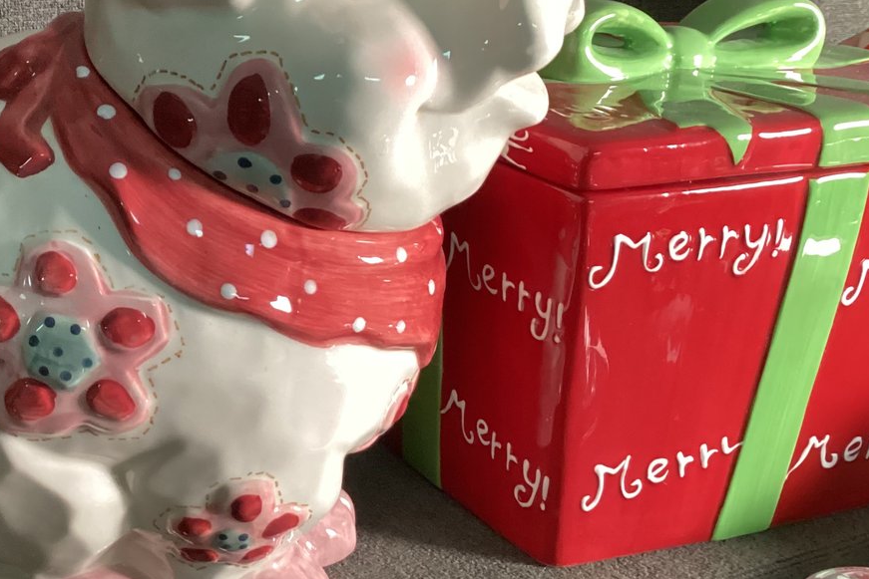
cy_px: 278
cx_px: 121
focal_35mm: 56
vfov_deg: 24.2
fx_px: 1352
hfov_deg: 34.1
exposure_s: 1/40
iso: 400
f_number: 2.4
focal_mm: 3.3
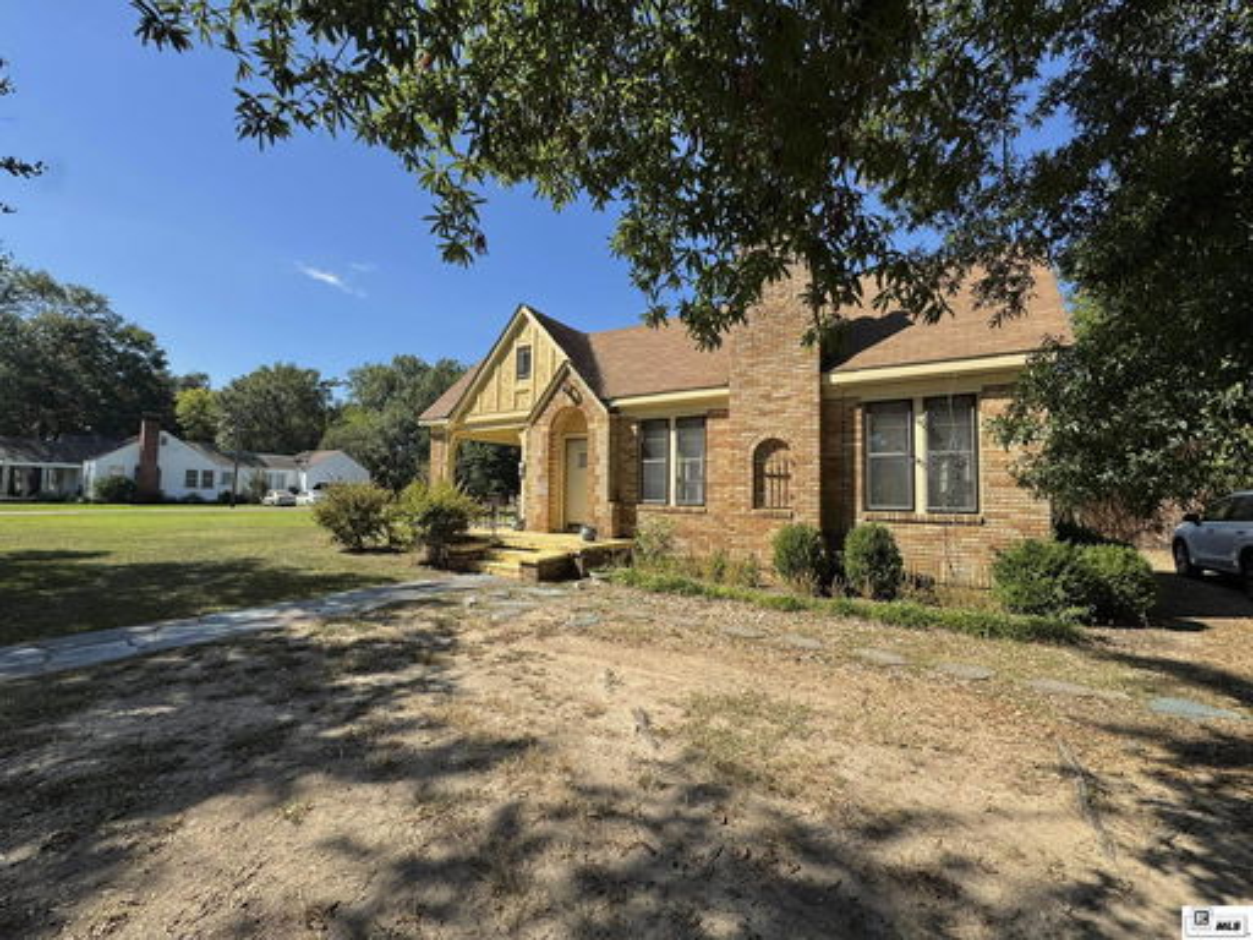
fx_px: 507
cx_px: 626
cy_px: 470
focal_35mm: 14
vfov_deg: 85.7
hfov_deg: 102.1
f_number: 2.2
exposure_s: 1/1709
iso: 50
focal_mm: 2.22
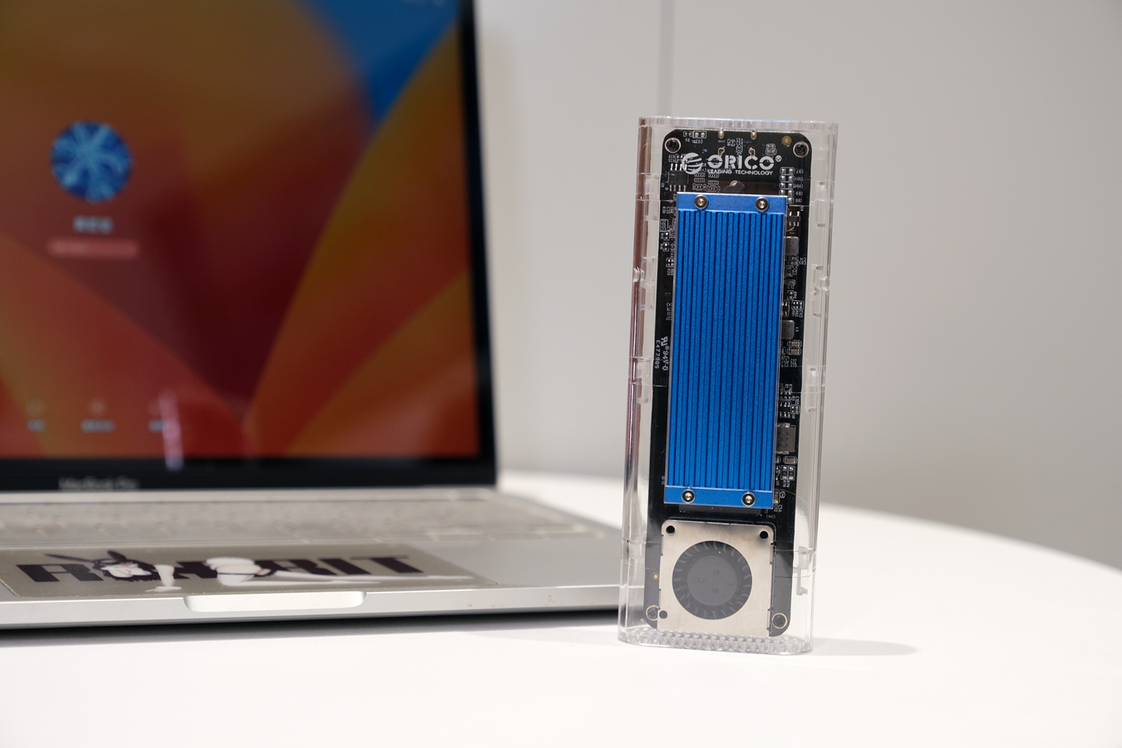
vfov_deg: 20.0
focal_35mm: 68
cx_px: 561
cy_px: 374
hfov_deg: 29.7
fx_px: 2119
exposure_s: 1/110
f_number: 4
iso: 640
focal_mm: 45.5
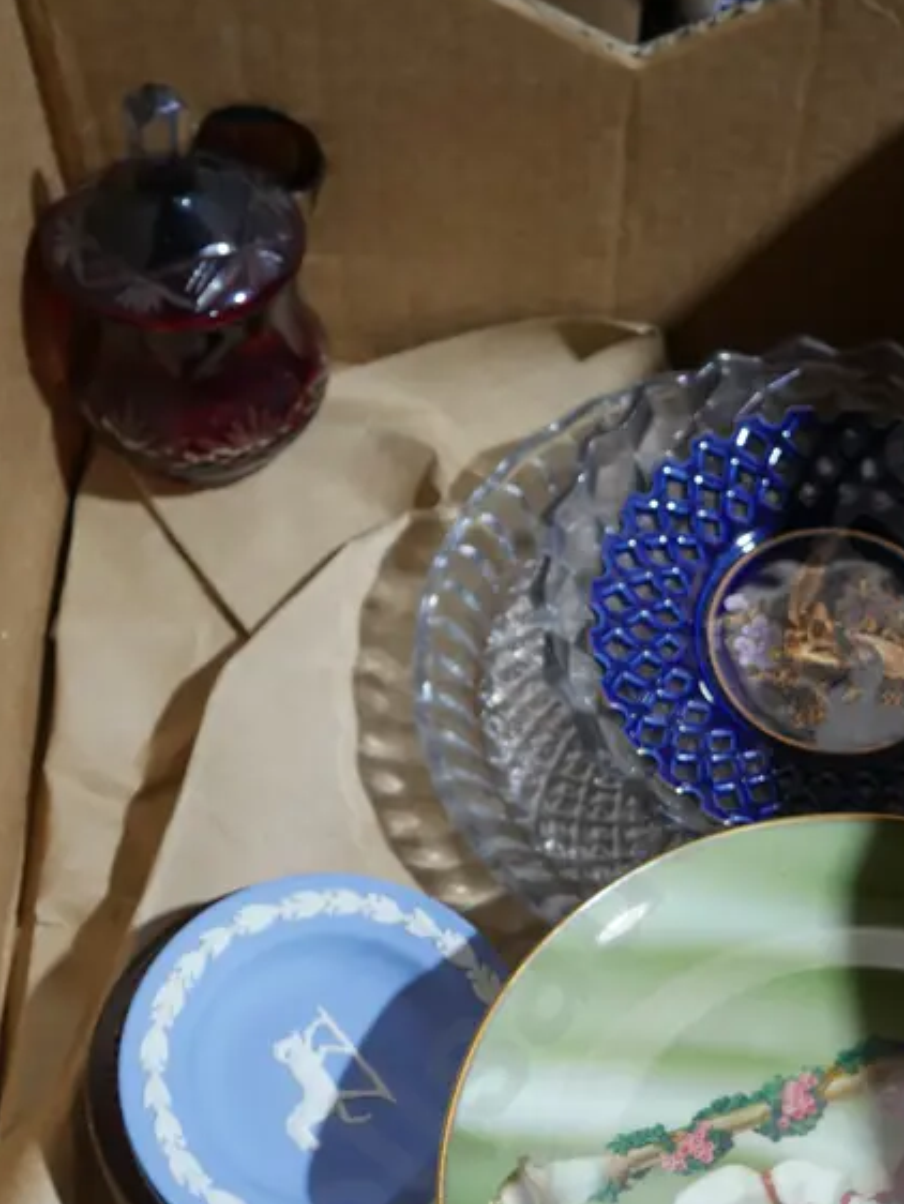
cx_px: 612
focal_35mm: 51
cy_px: 885
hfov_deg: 28.4
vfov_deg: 36.7
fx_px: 1774
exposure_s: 1/60
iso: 400
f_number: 3.5
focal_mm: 14
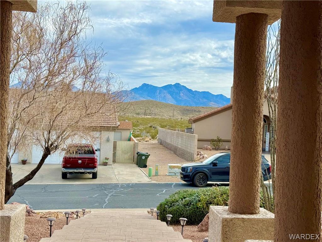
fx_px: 446
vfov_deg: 30.3
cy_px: 121
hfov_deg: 39.7
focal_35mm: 48
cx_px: 161
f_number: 1.78
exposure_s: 1/4878
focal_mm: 6.76
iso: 64
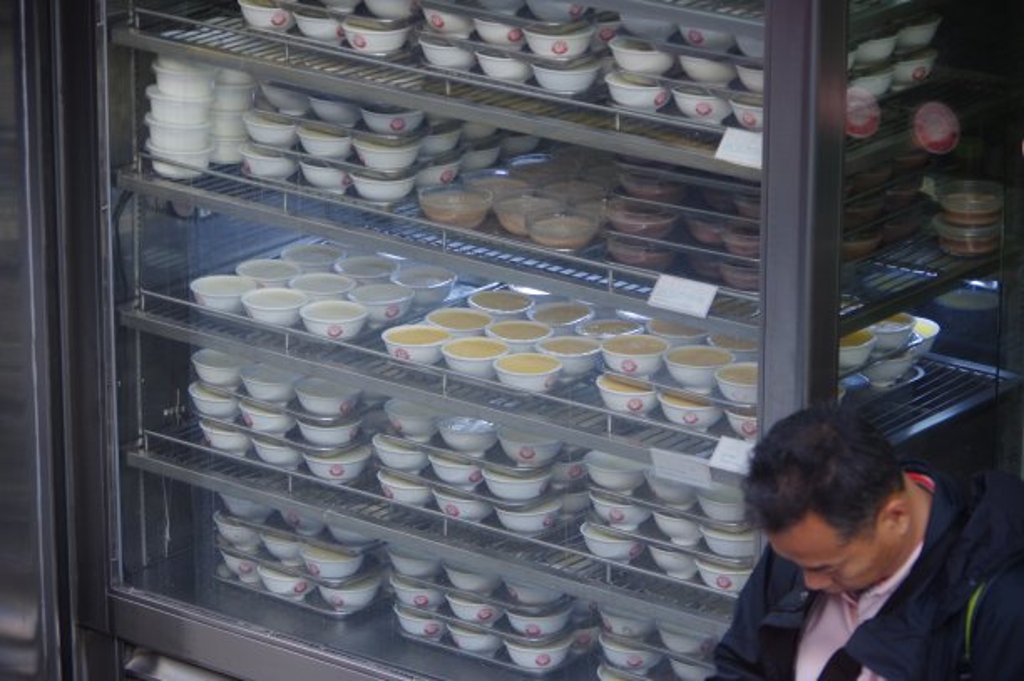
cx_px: 512
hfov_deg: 13.7
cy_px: 340
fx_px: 4263
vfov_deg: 9.1
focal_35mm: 150
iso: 400
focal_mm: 100
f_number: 5.6
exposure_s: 1/50
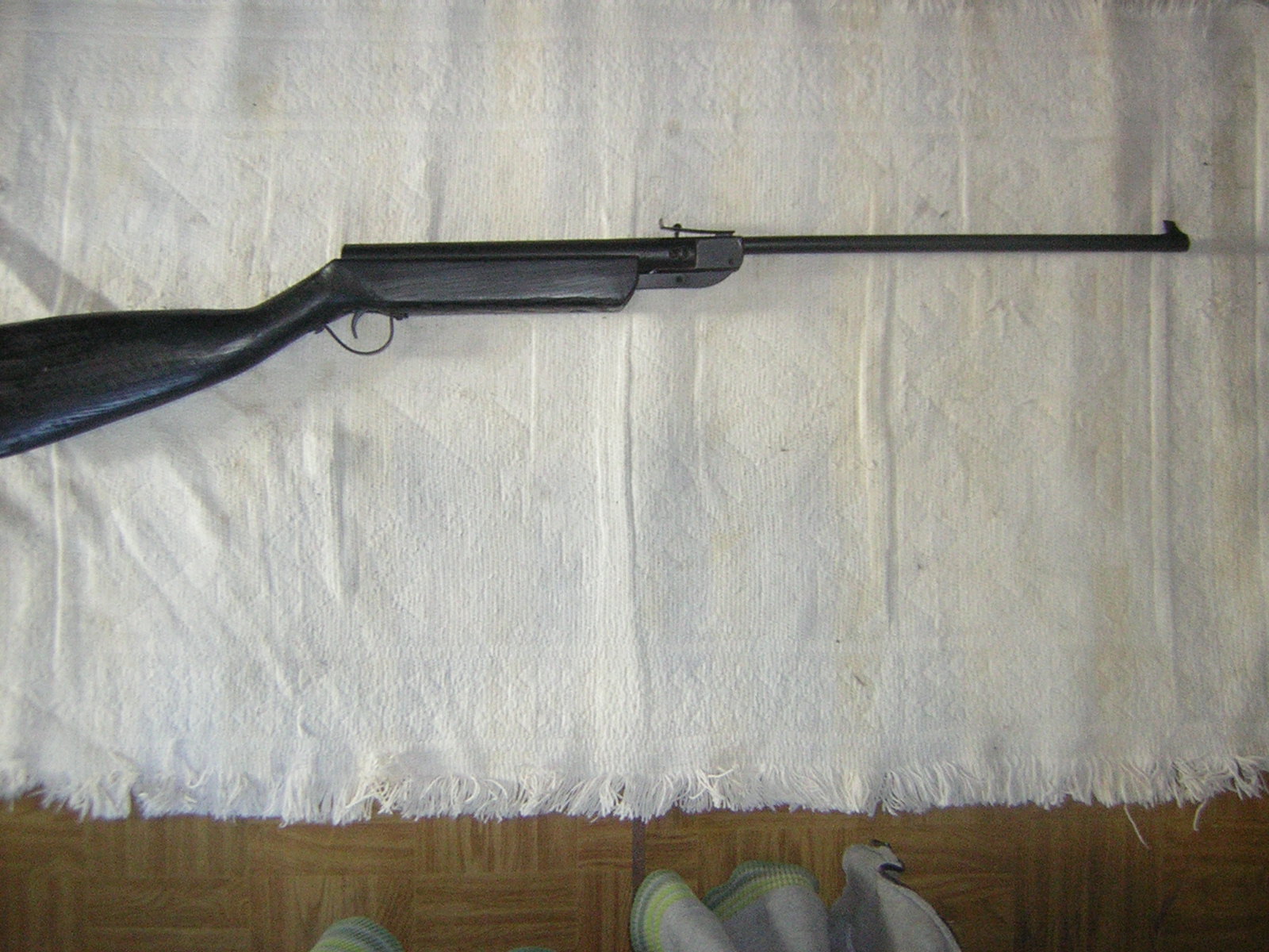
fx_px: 1320
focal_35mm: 36
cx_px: 634
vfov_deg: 39.7
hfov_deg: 51.4
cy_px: 476
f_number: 2.6
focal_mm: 4.7
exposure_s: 1/11.9
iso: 200
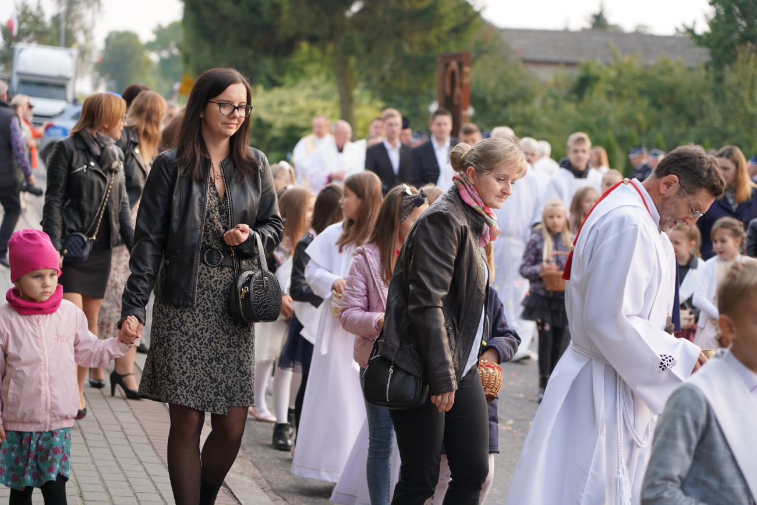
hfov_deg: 19.5
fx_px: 2208
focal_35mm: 105
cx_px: 378
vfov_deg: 13.0
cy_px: 252
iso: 500
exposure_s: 1/160
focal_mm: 105
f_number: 4
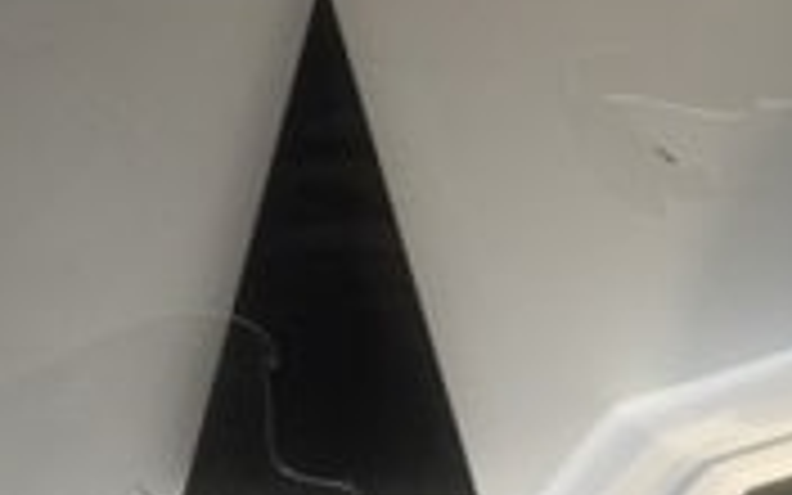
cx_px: 234
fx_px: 3022
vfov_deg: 9.3
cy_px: -68
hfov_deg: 14.9
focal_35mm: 140
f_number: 2.2
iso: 32
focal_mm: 4.15
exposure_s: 1/60
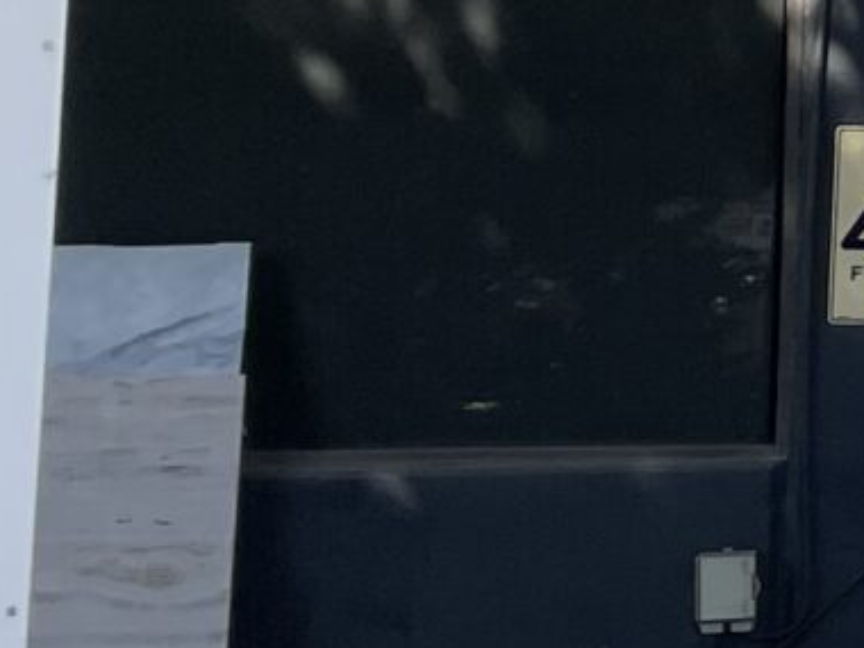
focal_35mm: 175
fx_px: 4368
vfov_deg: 8.5
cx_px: 2860
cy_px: 127
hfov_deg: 8.7
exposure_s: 1/1949
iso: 32
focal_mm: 4.2
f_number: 1.6
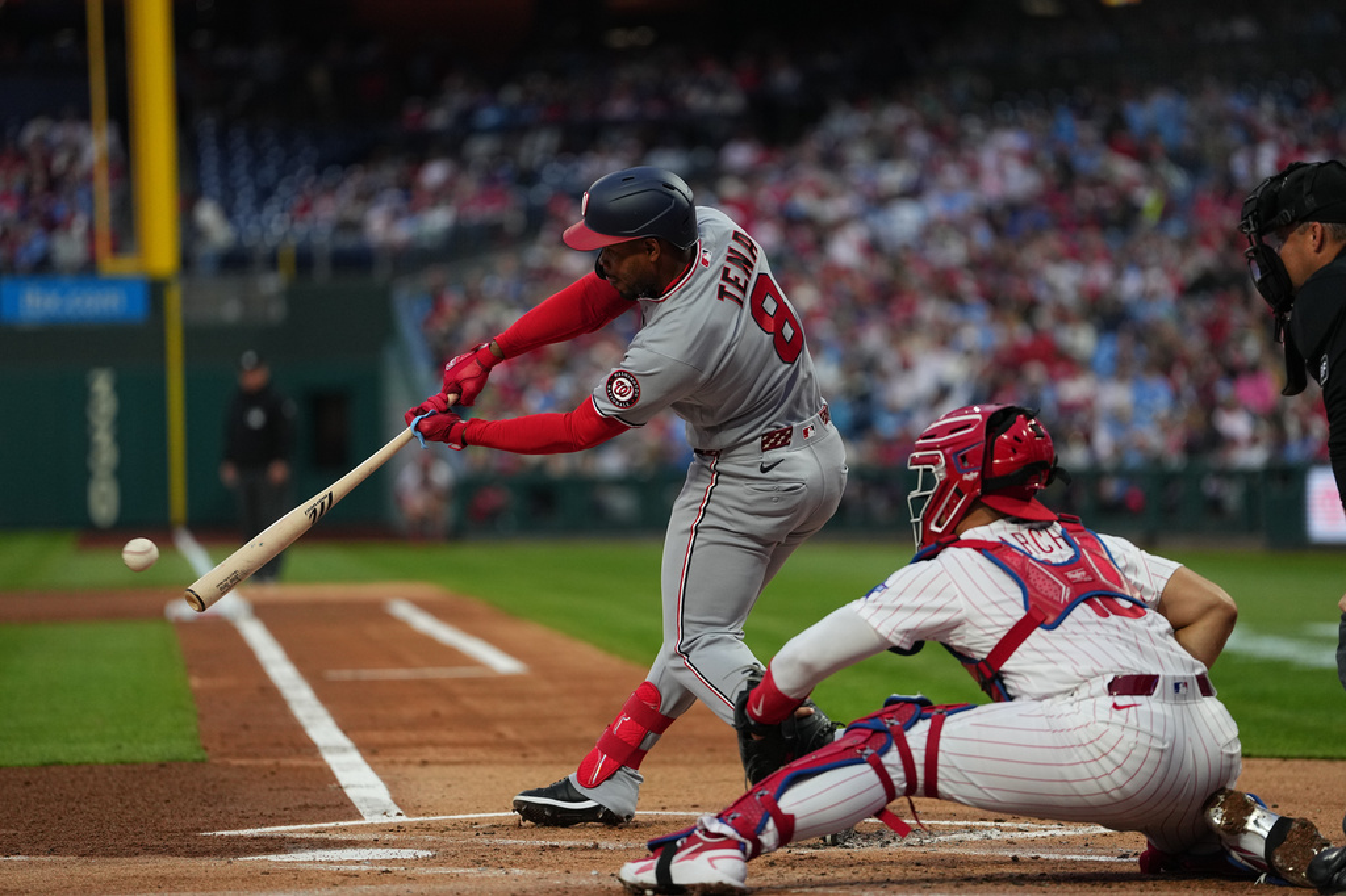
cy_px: 448
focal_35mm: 200
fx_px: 7475
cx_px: 673
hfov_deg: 10.3
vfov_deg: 6.9
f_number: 2.8
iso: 1250
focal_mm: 200
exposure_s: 1/3200
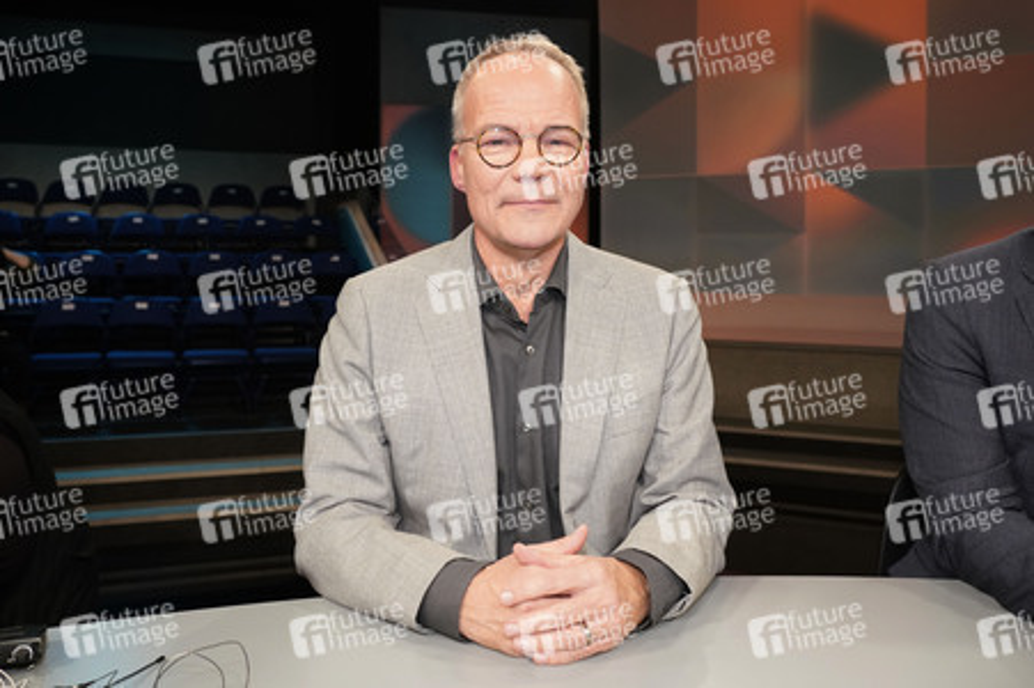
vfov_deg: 44.9
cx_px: 517
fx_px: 832
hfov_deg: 63.7
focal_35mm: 29
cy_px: 344
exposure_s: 1/125
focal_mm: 29
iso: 2000
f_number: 5.6
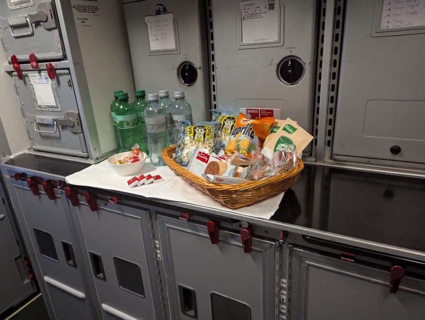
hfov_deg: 71.5
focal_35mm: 24
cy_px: 160
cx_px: 212
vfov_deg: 56.9
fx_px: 295
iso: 770
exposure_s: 1/47.1
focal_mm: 6.81
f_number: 1.85
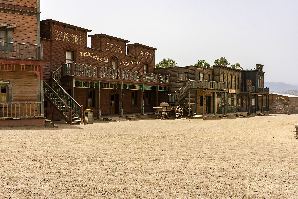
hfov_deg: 53.1
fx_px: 298
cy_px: 100
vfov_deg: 36.9
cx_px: 149
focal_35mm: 36
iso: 100
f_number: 9
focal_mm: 24
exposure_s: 1/320
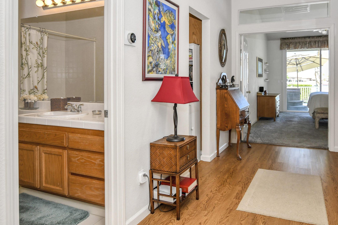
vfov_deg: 58.0
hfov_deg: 80.6
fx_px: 197
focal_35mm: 21
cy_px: 73
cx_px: 196
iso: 500
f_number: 4.5
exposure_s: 1/250
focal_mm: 10
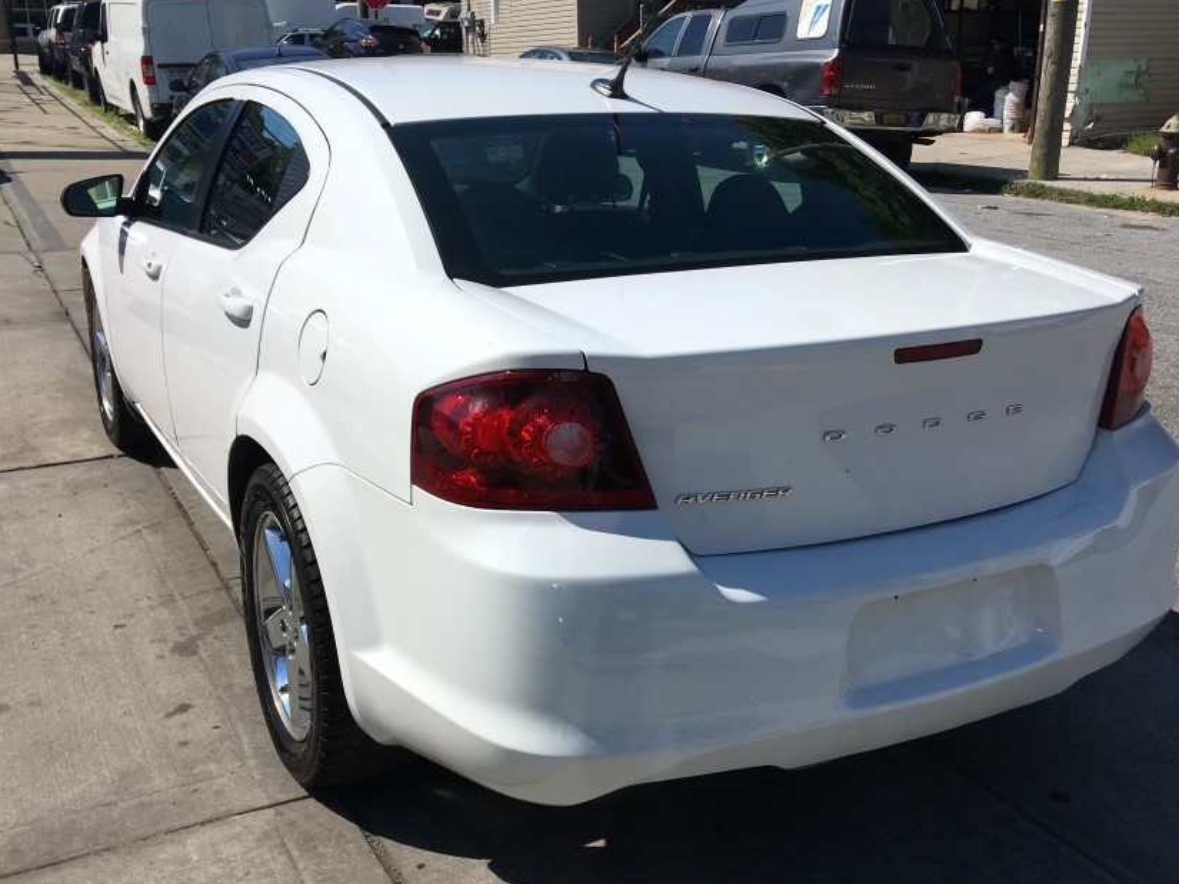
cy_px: 490
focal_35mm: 36
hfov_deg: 51.3
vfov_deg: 39.6
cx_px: 636
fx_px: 1226
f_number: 2.2
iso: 25
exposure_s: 1/3205
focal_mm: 4.15
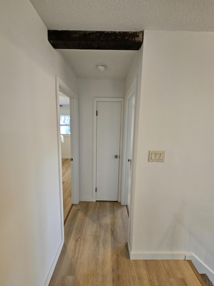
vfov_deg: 106.2
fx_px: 107
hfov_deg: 89.9
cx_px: 107
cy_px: 143
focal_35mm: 13
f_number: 2.2
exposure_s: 1/60
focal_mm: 2.2
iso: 160
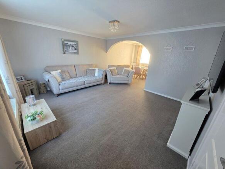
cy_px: 84
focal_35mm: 13
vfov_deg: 89.9
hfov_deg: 106.2
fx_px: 84
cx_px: 112
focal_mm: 2.2
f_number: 1.9
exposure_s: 1/50
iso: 200
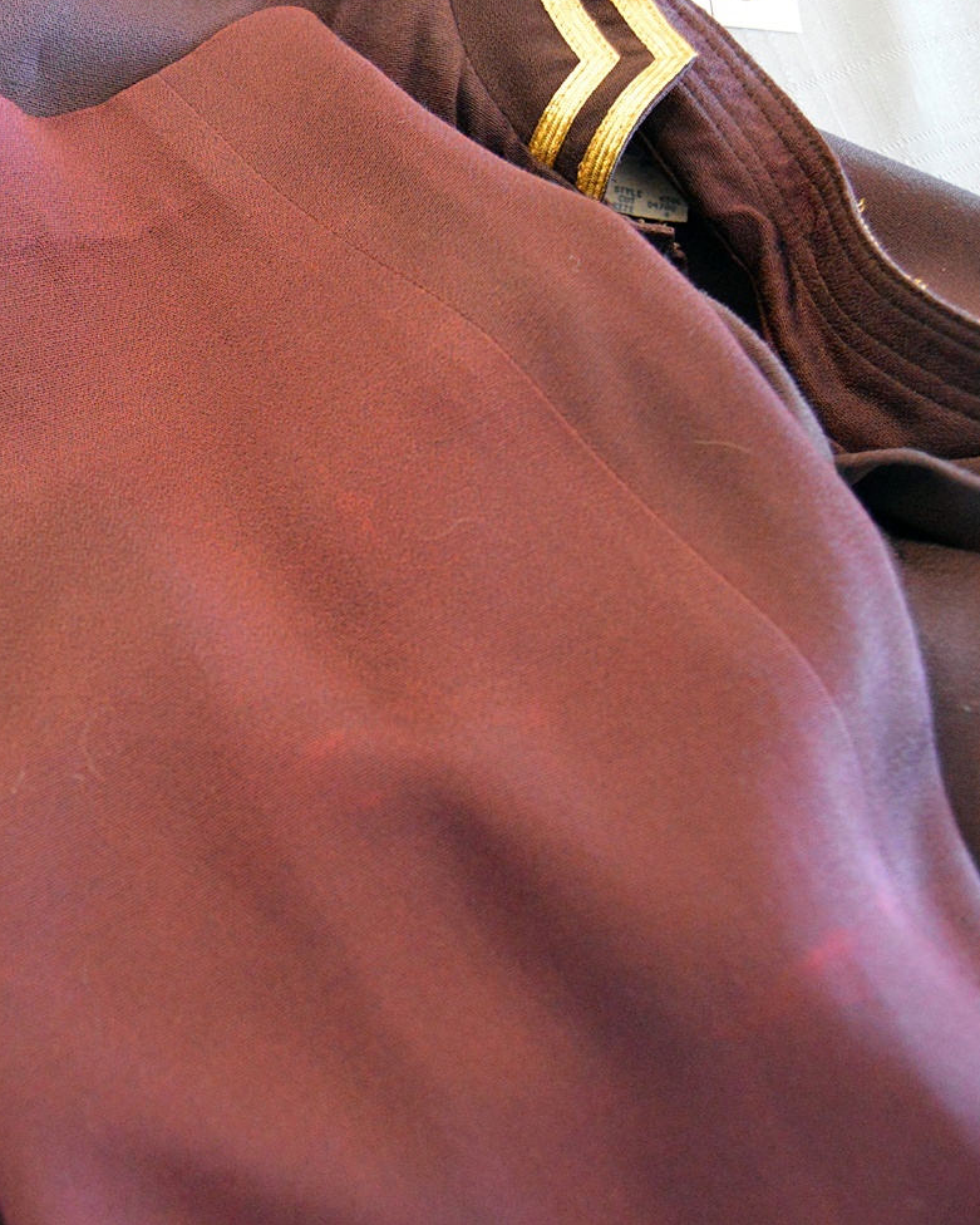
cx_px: 146
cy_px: 599
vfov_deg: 46.8
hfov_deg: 36.4
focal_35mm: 39
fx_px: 1414
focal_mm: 18
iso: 3200
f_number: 3.5
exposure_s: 1/25
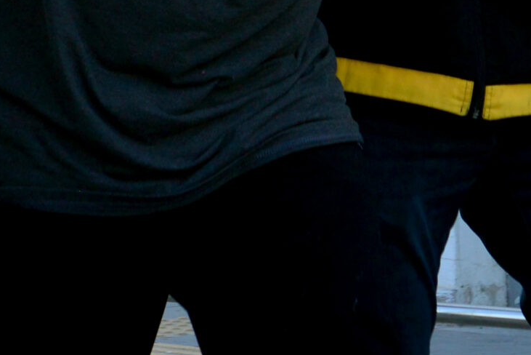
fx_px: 2995
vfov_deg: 6.6
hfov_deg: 10.1
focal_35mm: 203
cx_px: 172
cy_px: -237
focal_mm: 58
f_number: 5.6
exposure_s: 1/800
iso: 800
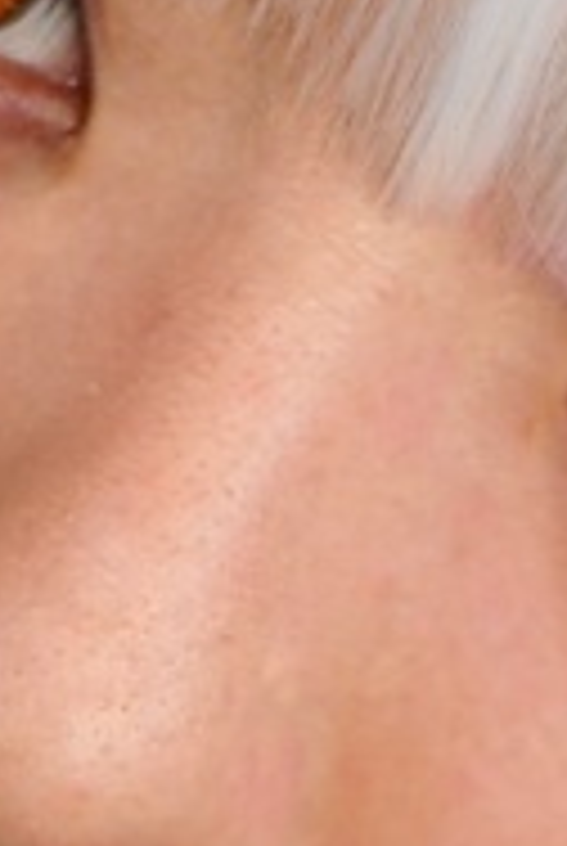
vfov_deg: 5.1
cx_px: 158
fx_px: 9368
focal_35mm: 398
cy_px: 1418
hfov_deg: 3.5
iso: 100
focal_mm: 50
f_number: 2.8
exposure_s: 1/250
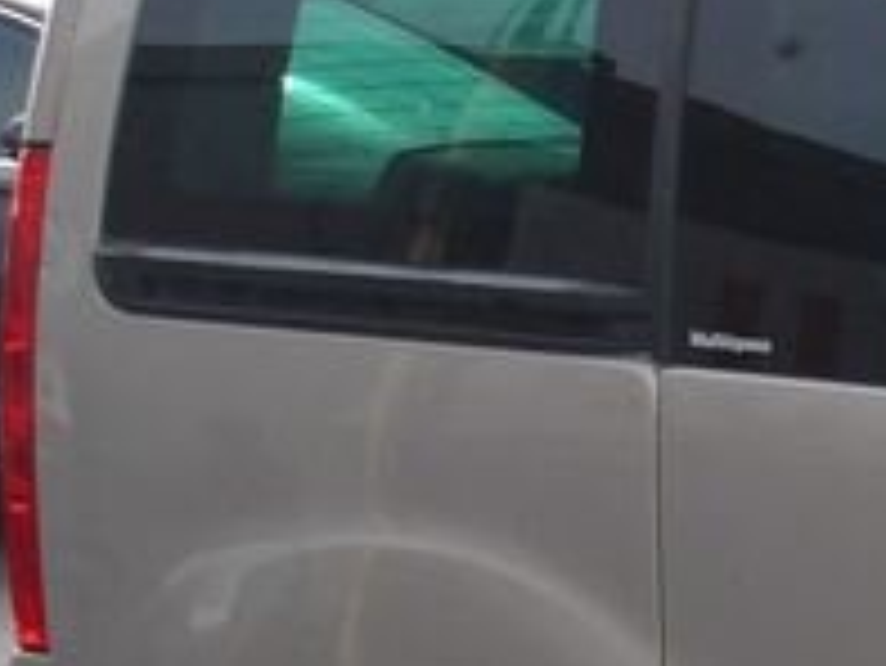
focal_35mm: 140
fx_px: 3585
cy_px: 909
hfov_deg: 11.8
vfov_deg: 10.3
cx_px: 2019
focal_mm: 4.9
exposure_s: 1/643
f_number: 3
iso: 100
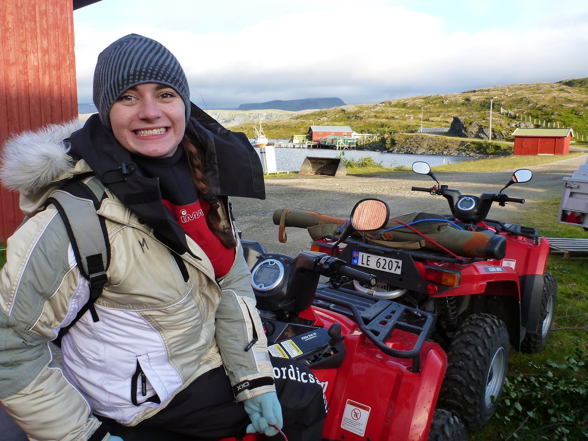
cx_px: 294
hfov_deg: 63.4
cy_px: 220
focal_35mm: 28
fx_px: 476
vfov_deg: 49.7
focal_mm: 4.9
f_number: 3.3
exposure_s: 1/200
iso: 160
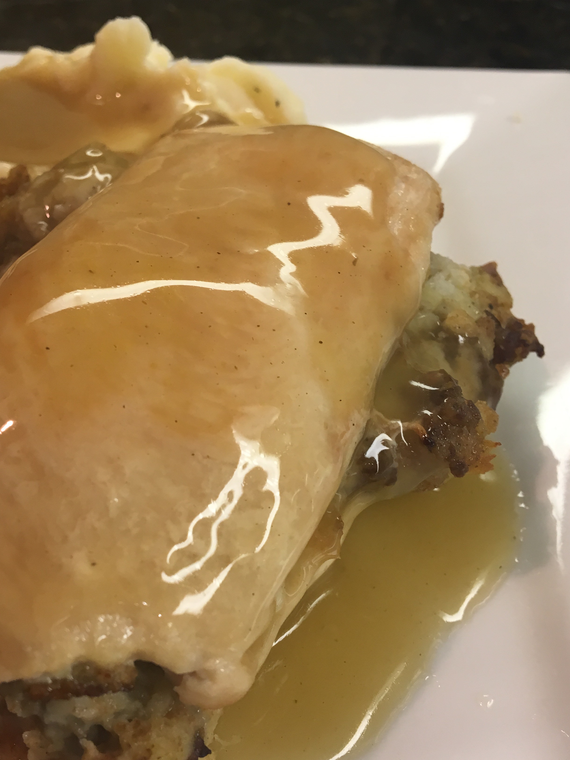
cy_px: 420
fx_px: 790
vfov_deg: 51.3
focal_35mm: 36
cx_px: 248
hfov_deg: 39.6
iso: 50
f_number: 2.2
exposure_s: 1/30
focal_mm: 4.15
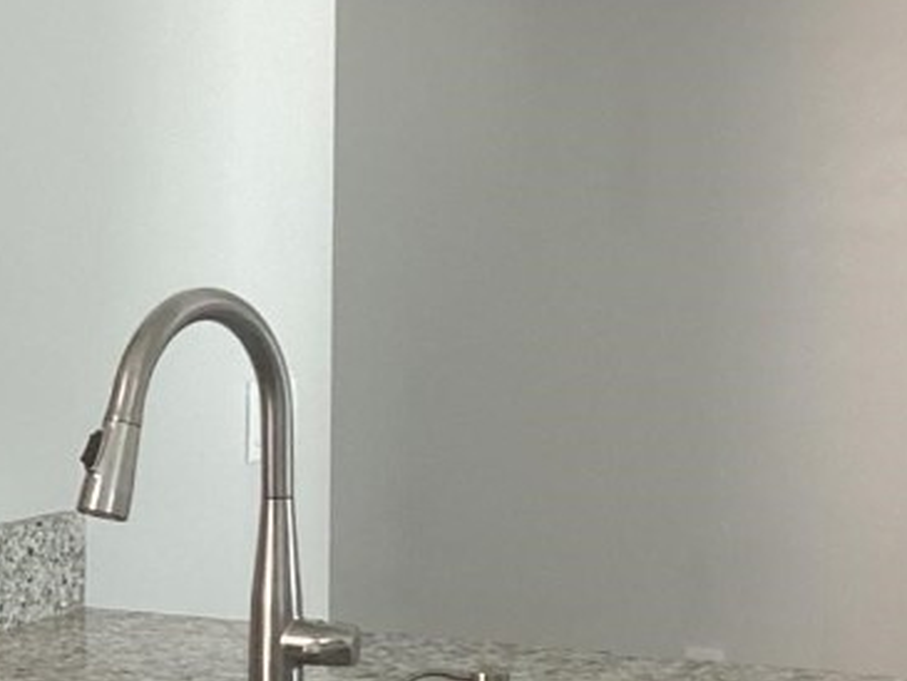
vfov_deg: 16.9
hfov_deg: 22.0
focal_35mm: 87
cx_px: 84
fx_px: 2280
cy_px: 445
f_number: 2.4
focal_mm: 3.3
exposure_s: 1/60
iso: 200
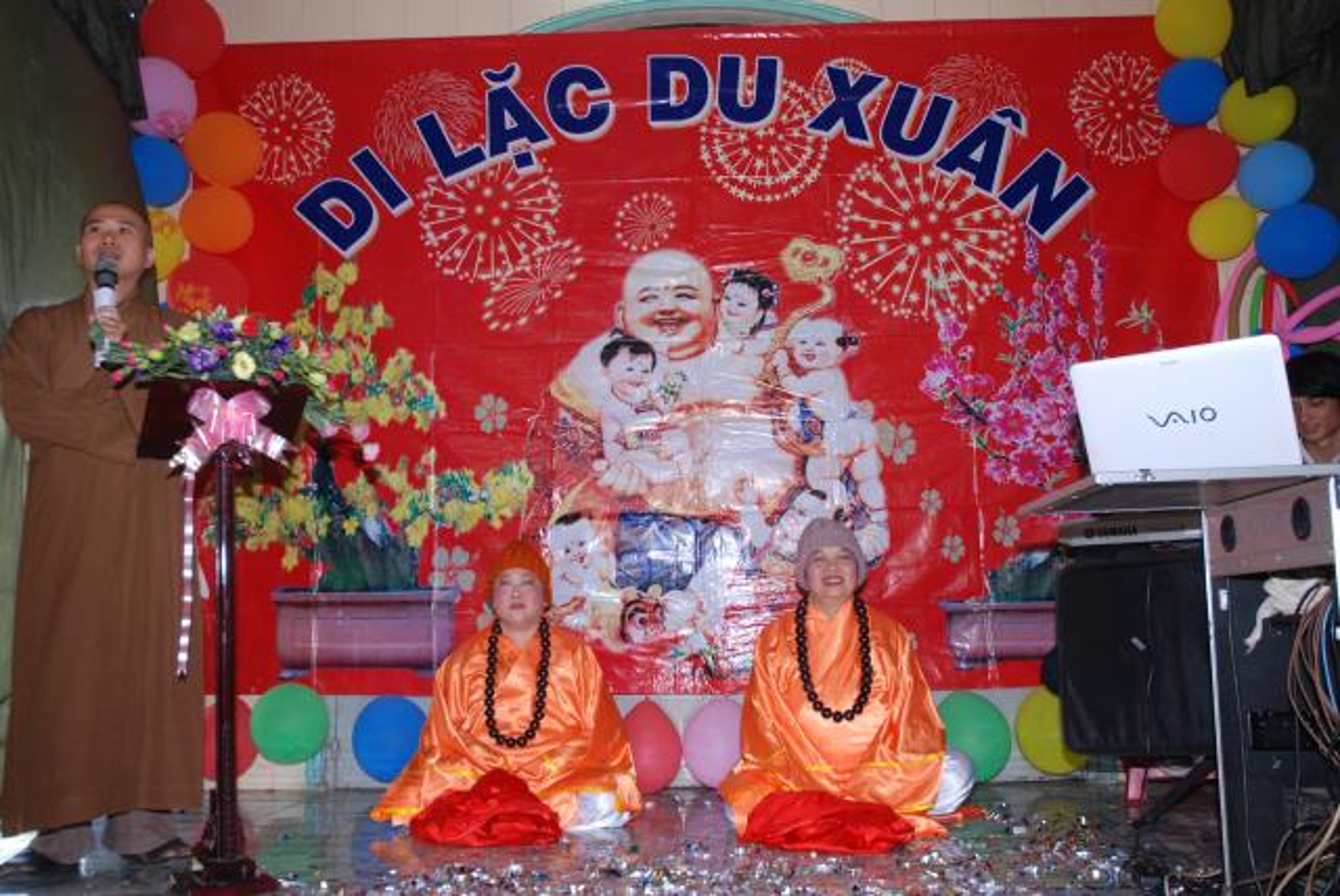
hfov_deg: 53.1
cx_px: 670
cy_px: 448
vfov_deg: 36.9
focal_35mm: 36
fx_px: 1341
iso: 400
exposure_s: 1/60
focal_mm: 24
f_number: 7.1
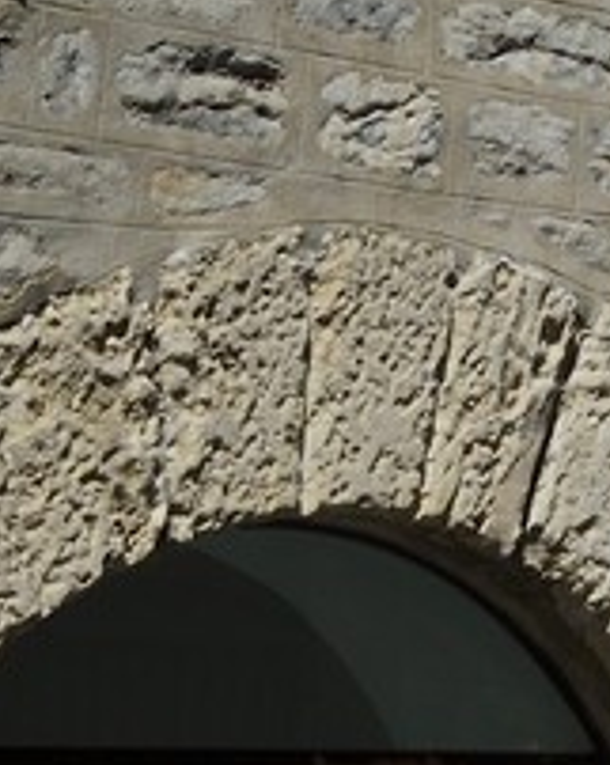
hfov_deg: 5.3
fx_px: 5722
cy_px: -1094
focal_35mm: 253
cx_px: 2599
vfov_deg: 7.2
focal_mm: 34
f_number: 18
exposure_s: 1/250
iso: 200
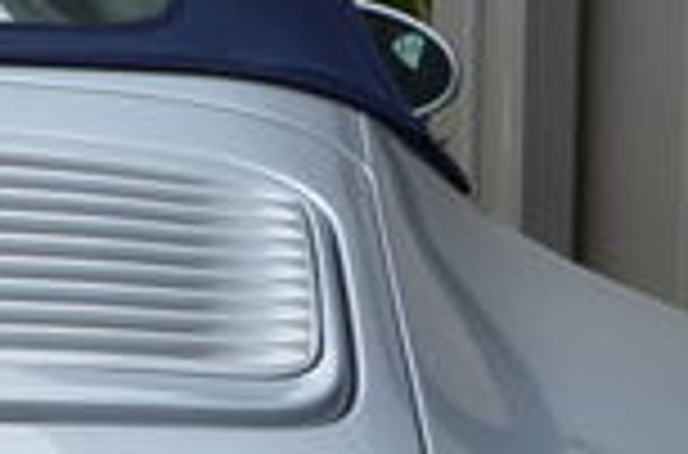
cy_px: 553
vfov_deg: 5.0
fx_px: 5163
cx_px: -454
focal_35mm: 271
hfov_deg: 7.4
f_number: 11
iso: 200
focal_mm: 36
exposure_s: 1/100
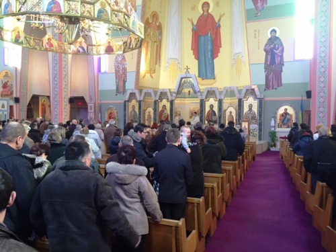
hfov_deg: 61.7
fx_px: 281
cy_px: 126
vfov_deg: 48.2
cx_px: 168
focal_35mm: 29
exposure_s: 1/30
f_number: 2.2
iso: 160
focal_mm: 4.15
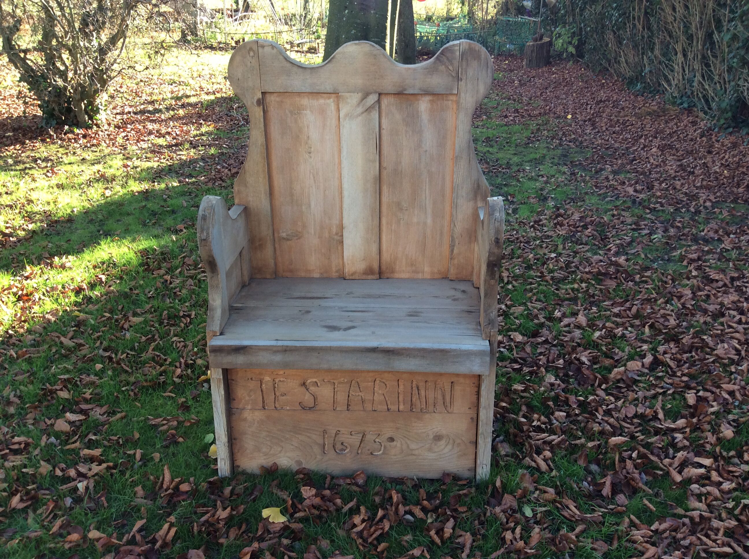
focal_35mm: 32
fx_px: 691
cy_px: 280
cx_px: 374
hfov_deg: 56.9
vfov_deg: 44.1
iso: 40
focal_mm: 3.3
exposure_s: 1/100
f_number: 2.4
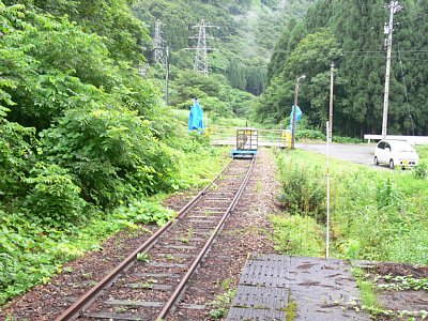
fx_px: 569
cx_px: 214
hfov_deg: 41.2
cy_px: 160
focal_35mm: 46
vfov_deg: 31.5
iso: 80
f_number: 4
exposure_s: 1/60
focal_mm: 9.7
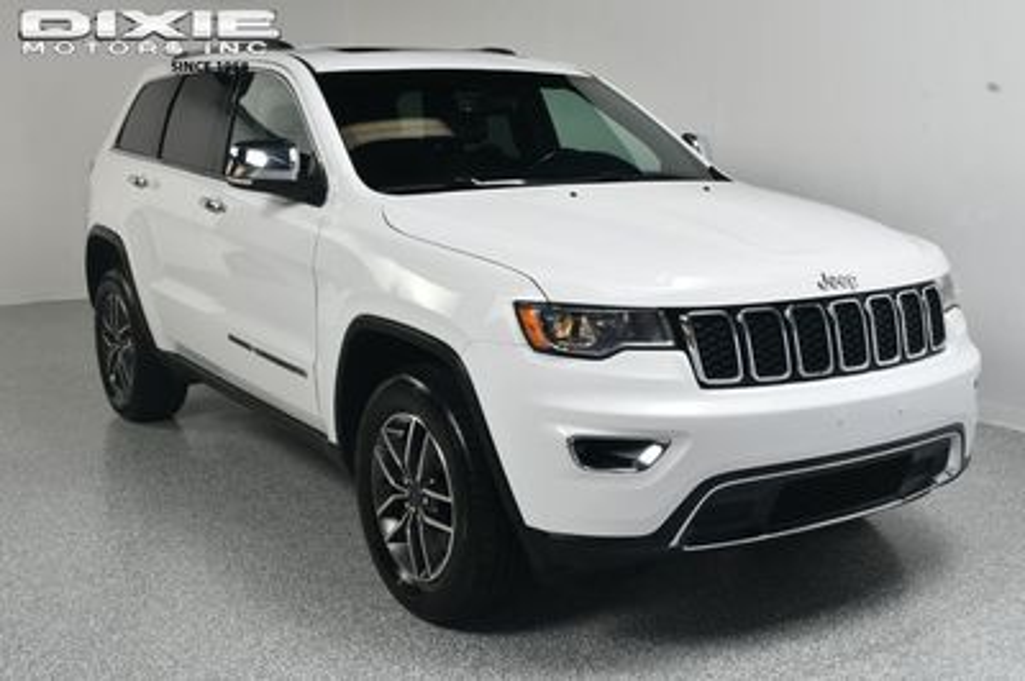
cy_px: 340
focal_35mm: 40
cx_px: 512
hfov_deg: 48.5
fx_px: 1138
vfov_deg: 33.3
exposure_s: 1/160
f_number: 13
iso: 100
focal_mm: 27
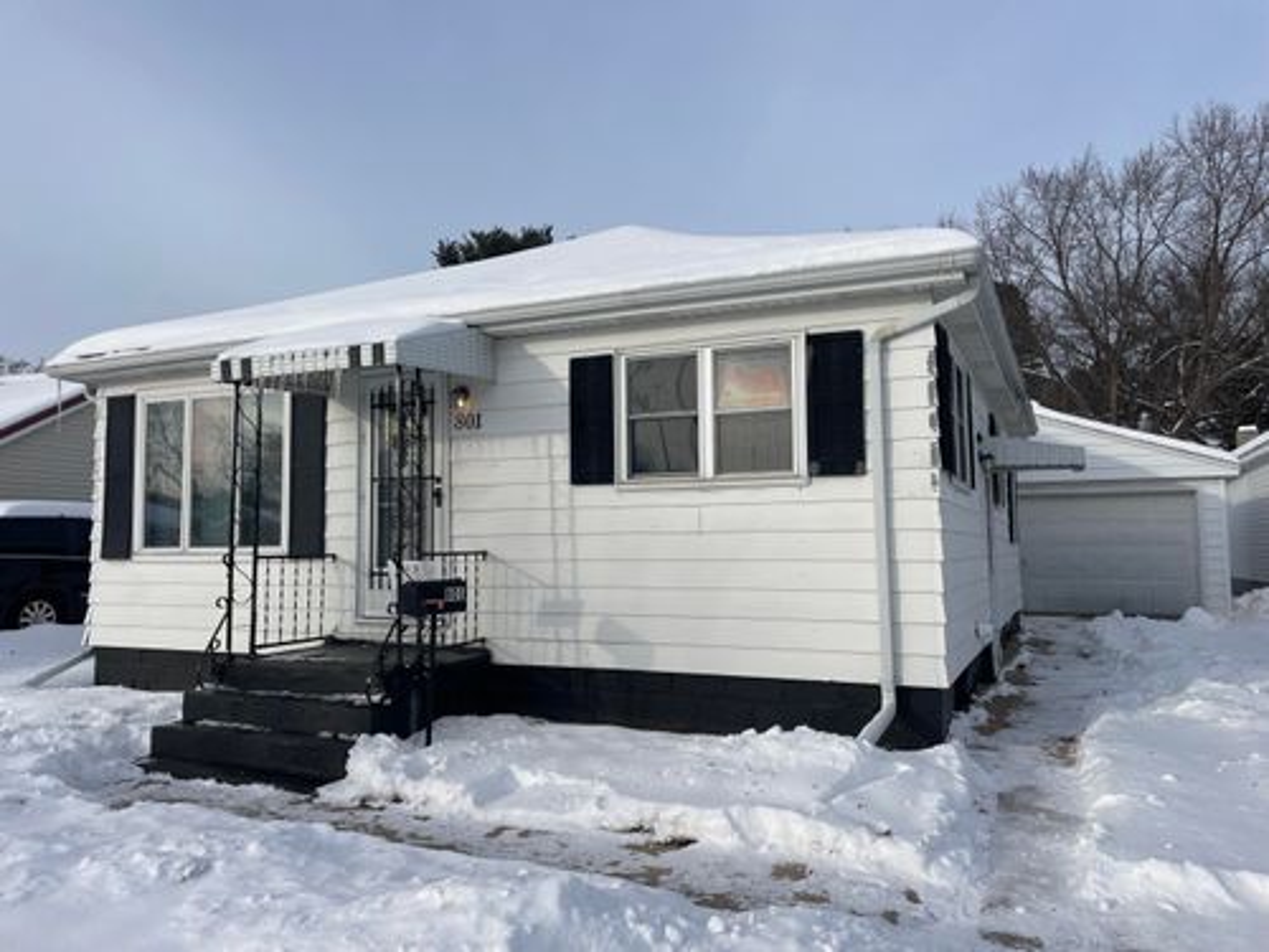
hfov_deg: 67.3
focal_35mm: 26
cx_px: 634
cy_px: 476
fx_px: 953
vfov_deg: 53.1
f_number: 1.6
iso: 32
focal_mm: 4.2
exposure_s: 1/4651
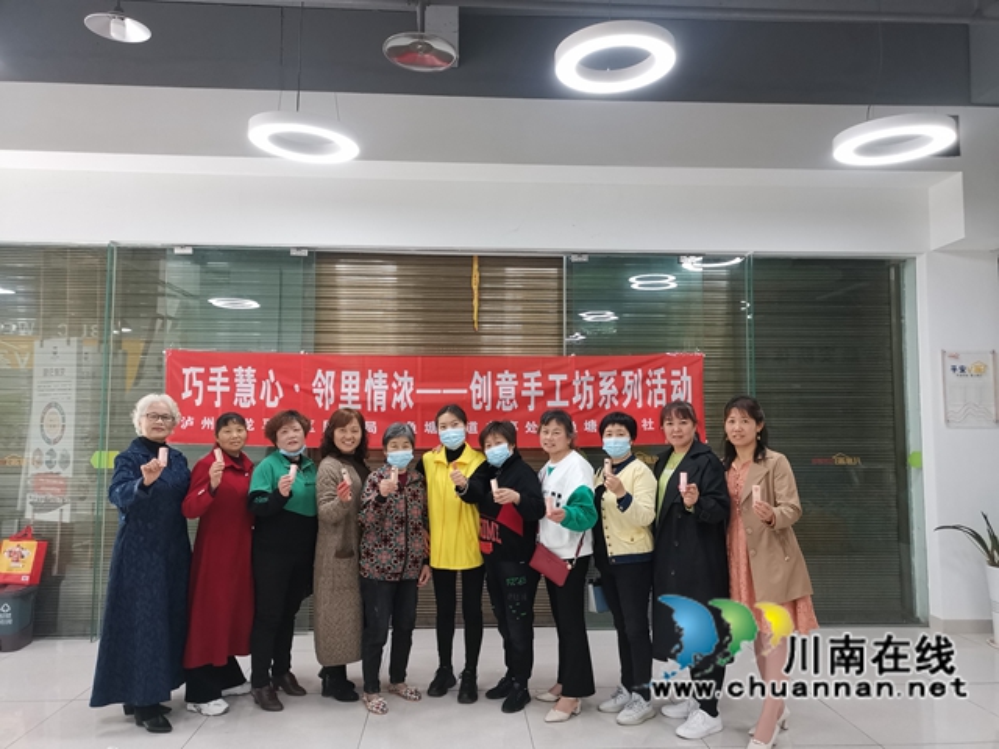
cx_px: 500
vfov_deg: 53.1
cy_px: 374
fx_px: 750
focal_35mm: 26
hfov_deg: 67.3
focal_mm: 4.75
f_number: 1.8
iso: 320
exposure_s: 1/50
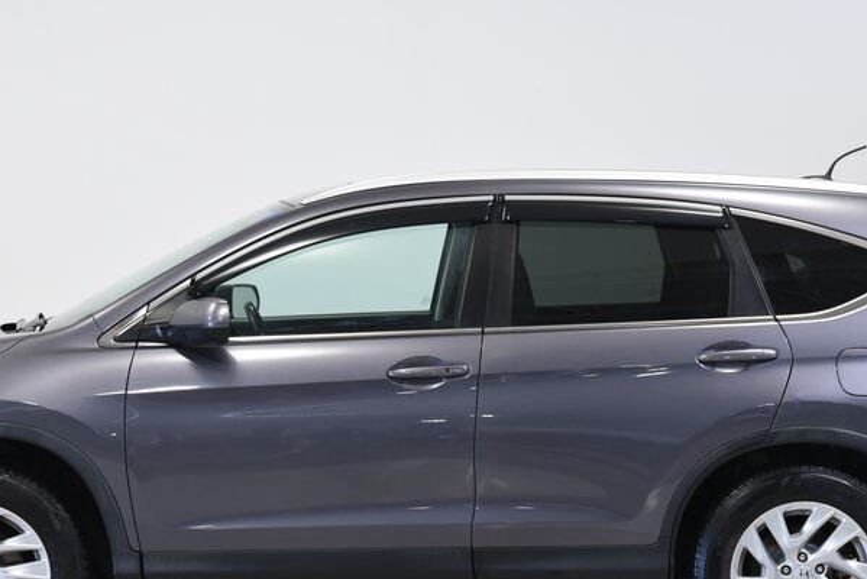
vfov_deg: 12.9
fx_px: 2554
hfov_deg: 19.3
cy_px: 356
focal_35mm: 106
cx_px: 405
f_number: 4.5
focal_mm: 62
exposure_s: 1/80
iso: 1600
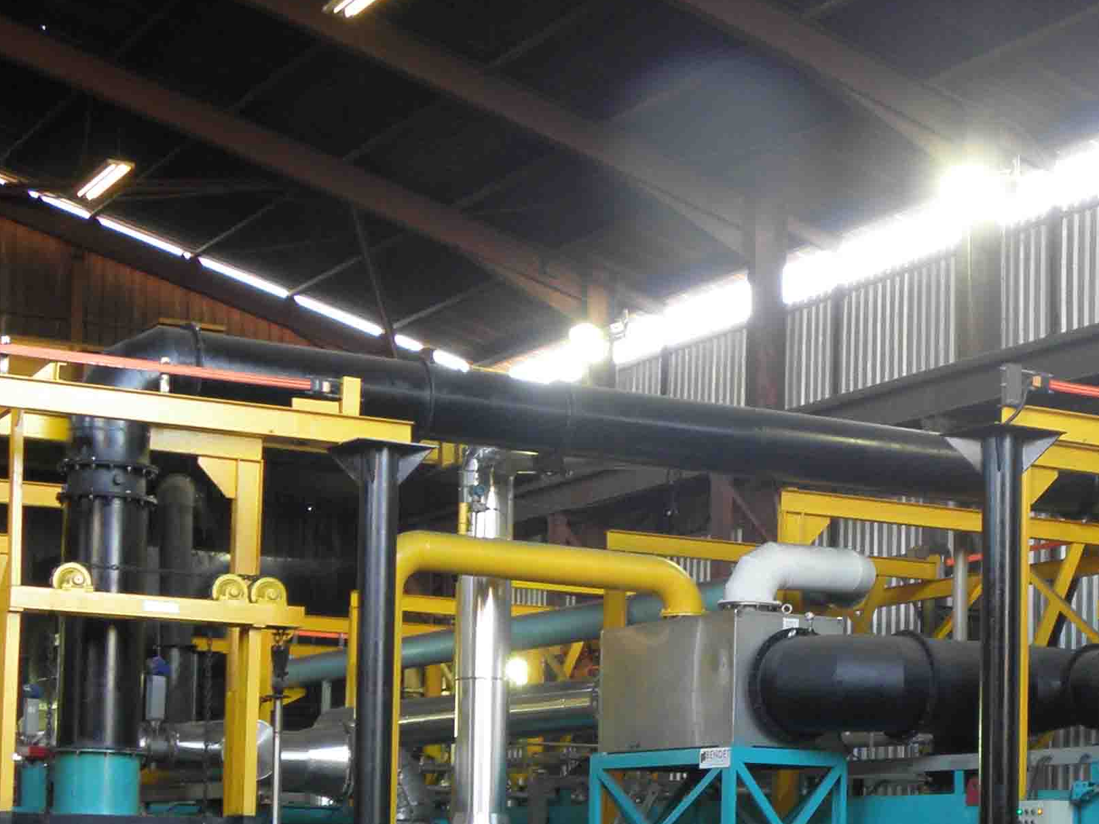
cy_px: 763
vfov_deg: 19.0
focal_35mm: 76
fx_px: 2413
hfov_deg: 25.5
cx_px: 777
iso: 125
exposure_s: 1/30
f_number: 3
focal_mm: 5.52
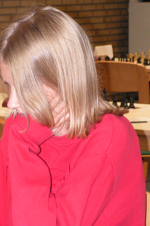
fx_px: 937
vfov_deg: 13.7
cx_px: 46
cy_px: 140
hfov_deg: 9.1
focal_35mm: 150
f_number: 3.3
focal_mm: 15.1
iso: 200
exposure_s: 1/100
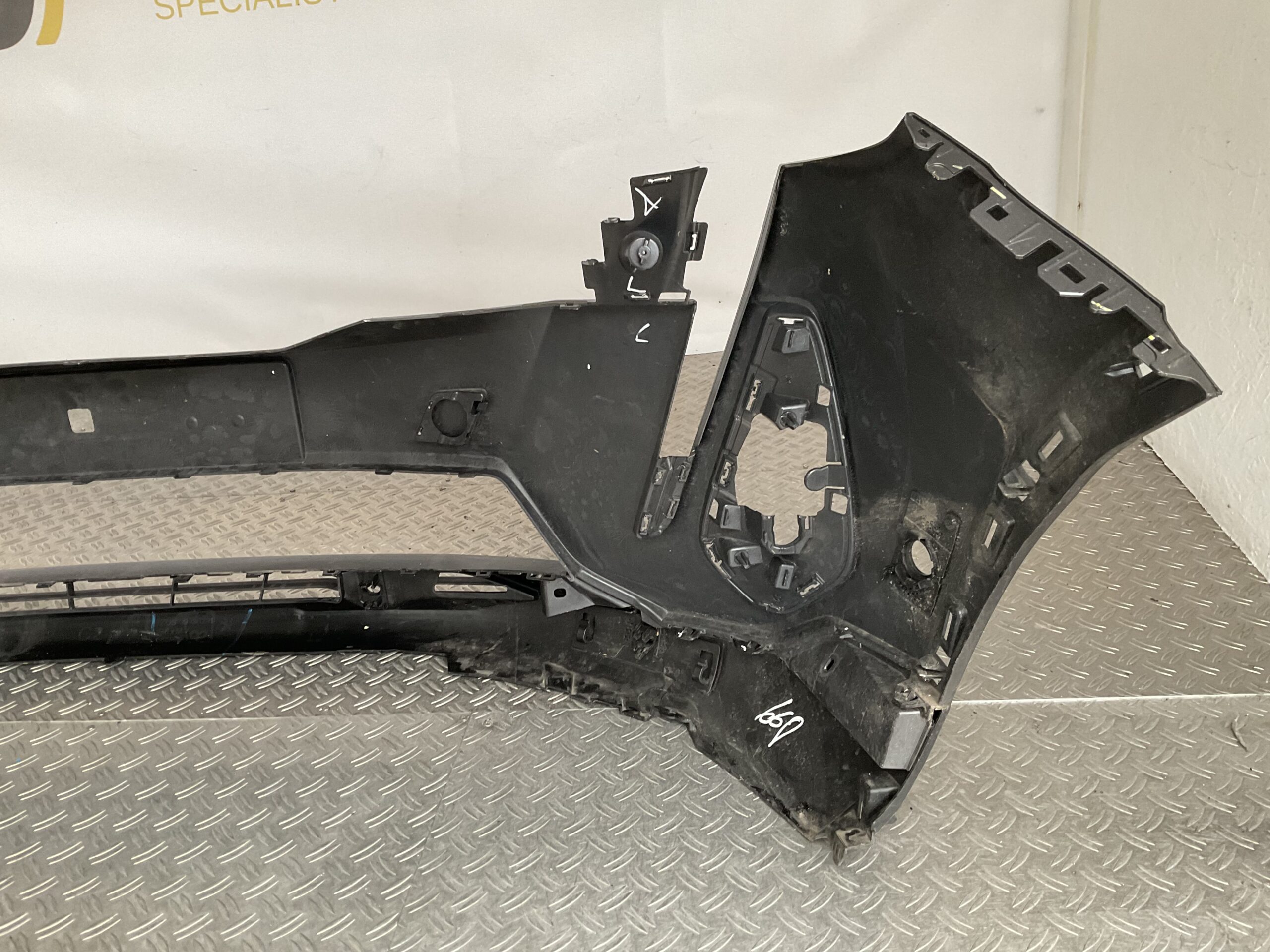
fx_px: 1064
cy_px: 476
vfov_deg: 48.2
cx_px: 635
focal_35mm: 29
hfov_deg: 61.7
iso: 80
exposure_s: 1/50
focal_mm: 3
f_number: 1.8
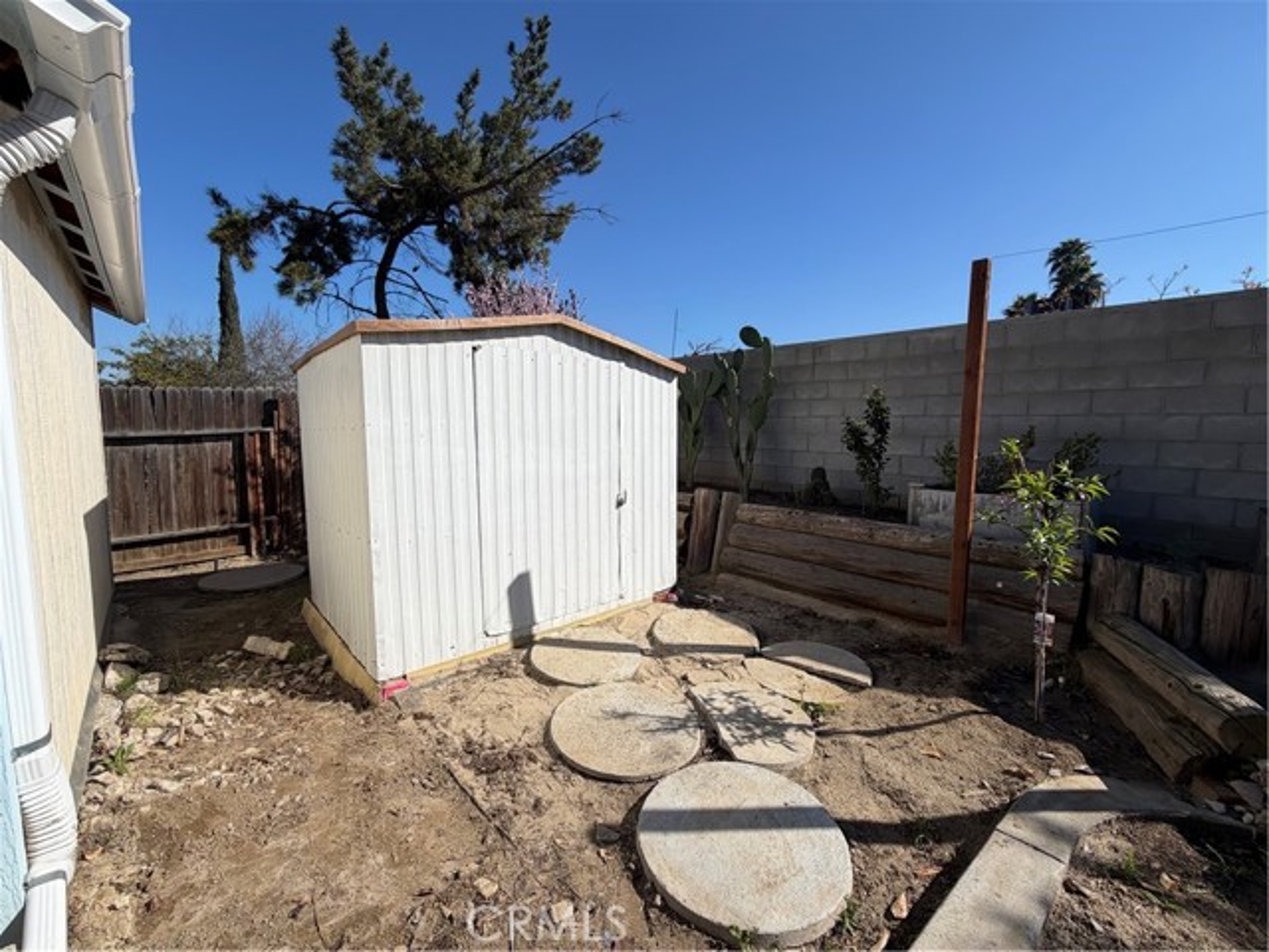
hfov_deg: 102.1
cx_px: 634
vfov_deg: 85.7
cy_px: 476
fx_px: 513
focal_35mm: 14
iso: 20
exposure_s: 1/1399
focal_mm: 2.22
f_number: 2.2
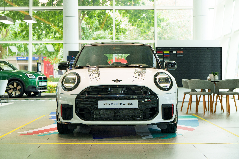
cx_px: 120
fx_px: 465
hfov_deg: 28.8
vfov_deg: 19.5
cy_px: 80
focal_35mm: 70
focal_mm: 70
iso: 800
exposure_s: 1/60
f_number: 6.3
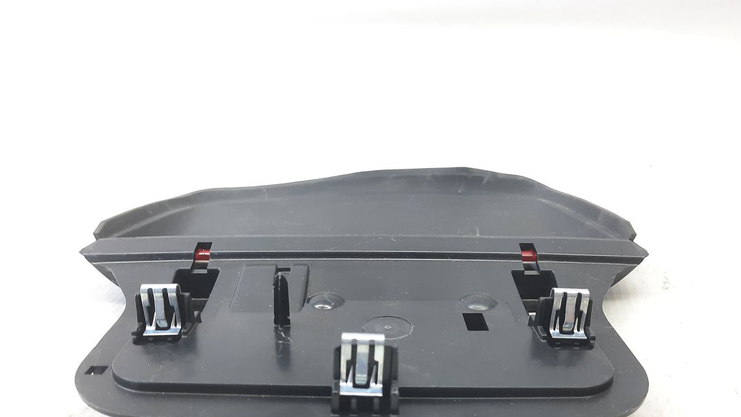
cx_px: 378
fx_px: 550
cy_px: 284
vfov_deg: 40.9
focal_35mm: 28
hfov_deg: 67.9
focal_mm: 4.6
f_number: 2
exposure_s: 1/50
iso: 160
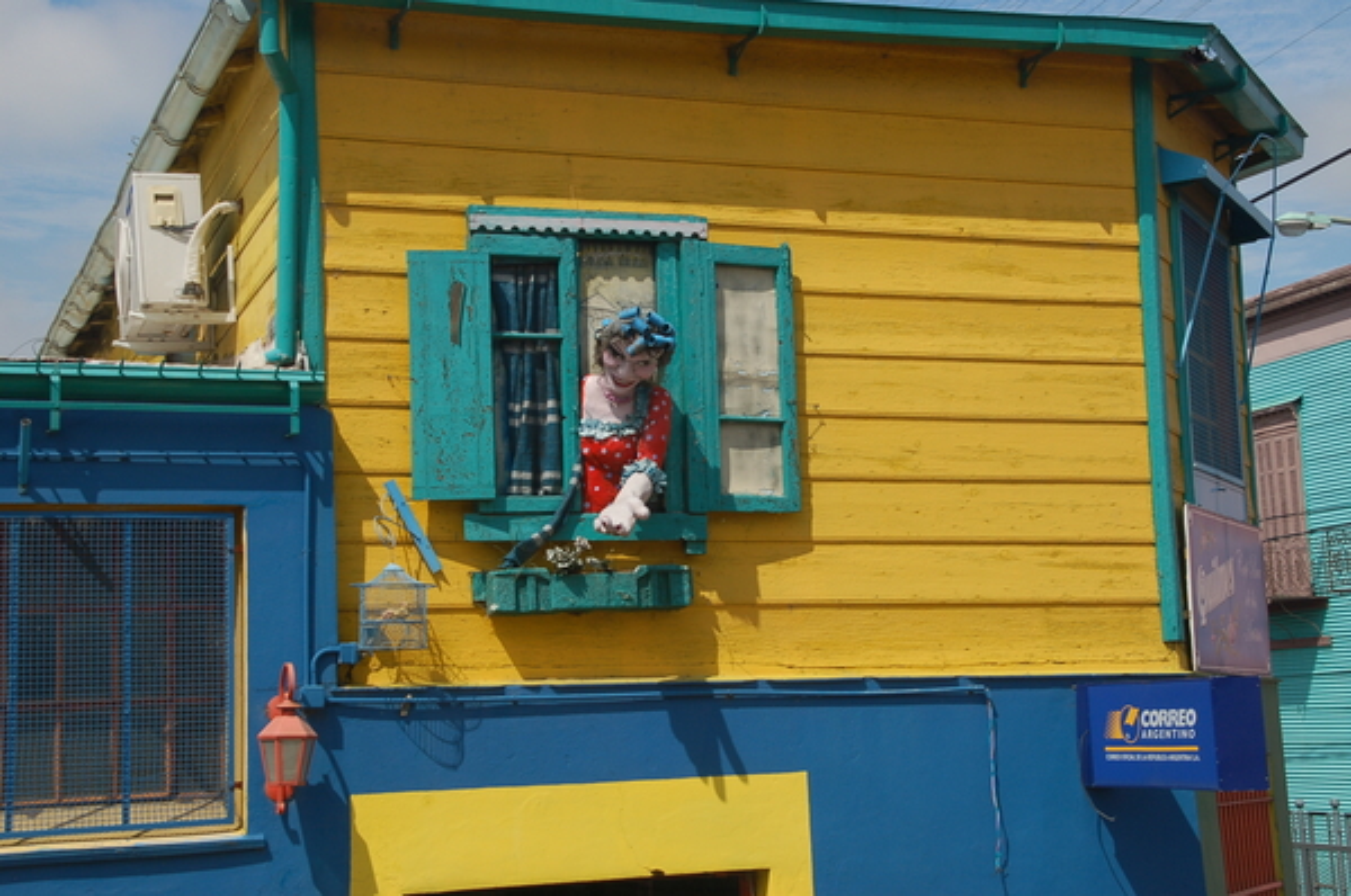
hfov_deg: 33.4
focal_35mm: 60
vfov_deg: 22.5
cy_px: 448
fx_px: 2248
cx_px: 676
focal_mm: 40
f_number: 9
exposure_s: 1/320
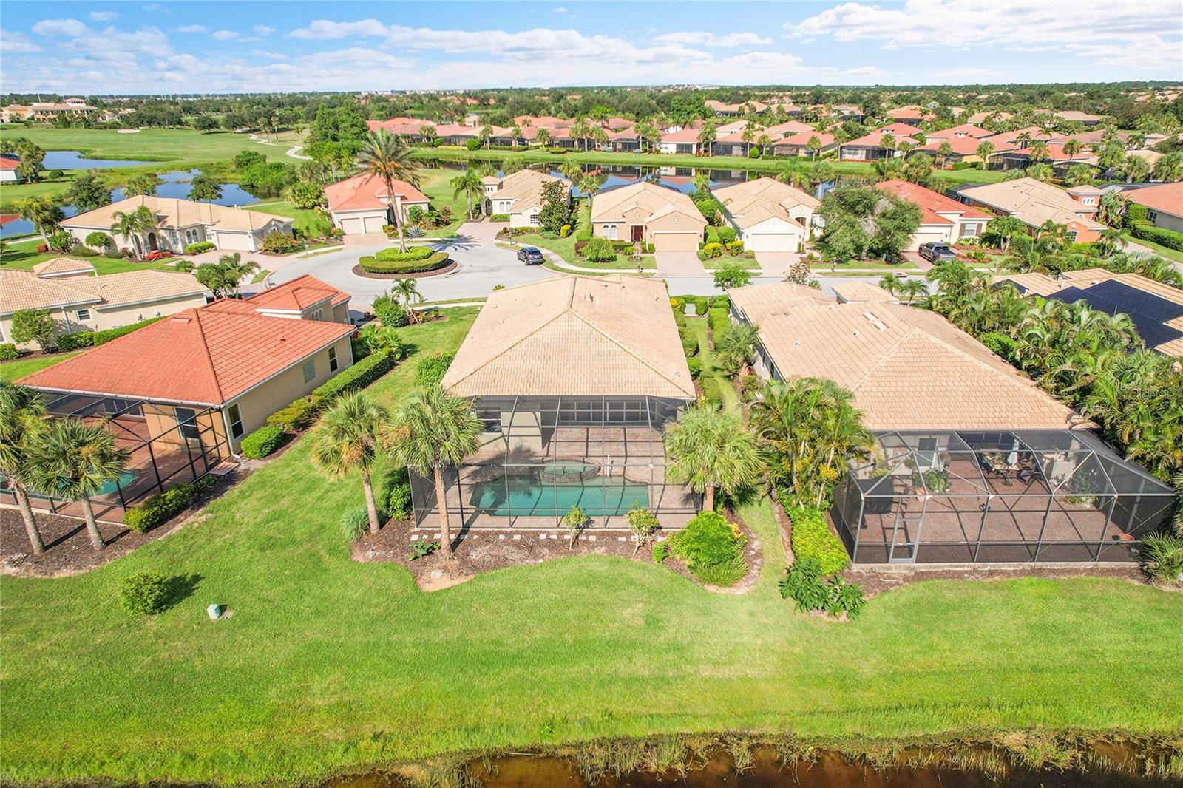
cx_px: 592
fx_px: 723
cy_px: 394
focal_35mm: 22
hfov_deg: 78.6
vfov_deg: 57.2
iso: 100
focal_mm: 8.38
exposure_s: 1/2000
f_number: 2.8
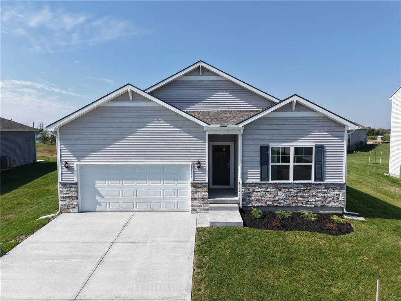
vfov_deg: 56.8
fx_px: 278
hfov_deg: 71.6
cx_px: 200
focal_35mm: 24
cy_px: 150
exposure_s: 1/3200
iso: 120
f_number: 1.8
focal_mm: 8.67
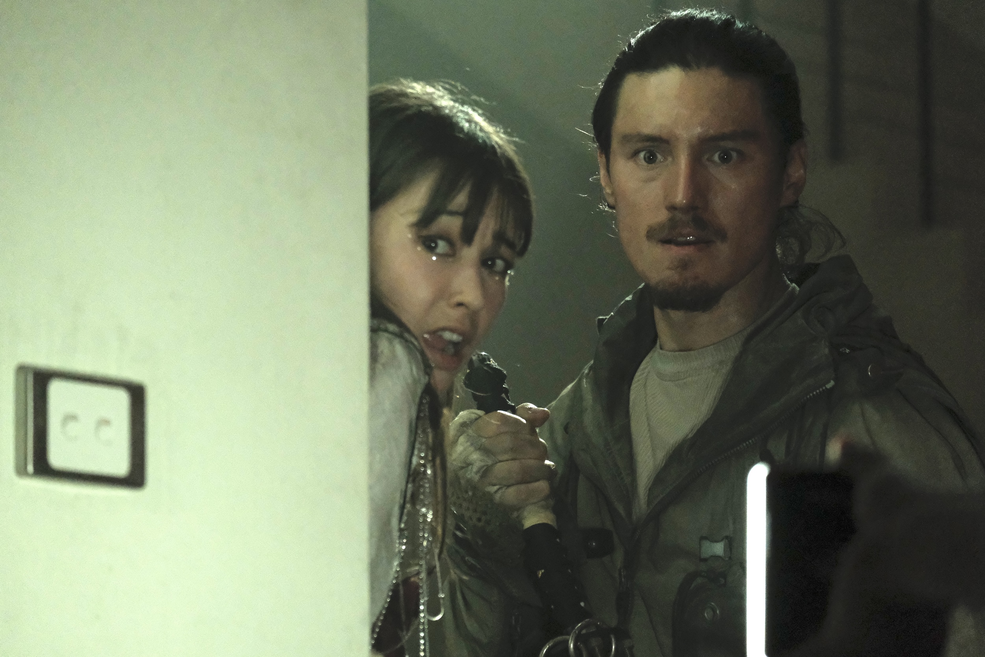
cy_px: 328
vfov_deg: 8.7
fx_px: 4296
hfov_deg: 13.1
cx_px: 492
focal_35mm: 157
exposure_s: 1/160
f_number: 4.2
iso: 12800
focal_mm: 104.9
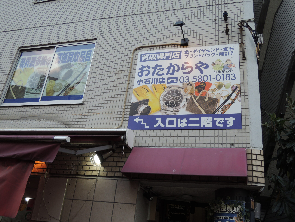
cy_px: 111
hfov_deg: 52.6
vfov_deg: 40.7
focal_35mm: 35
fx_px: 298
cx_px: 148
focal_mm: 6.3
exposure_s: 1/250
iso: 100
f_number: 3.2
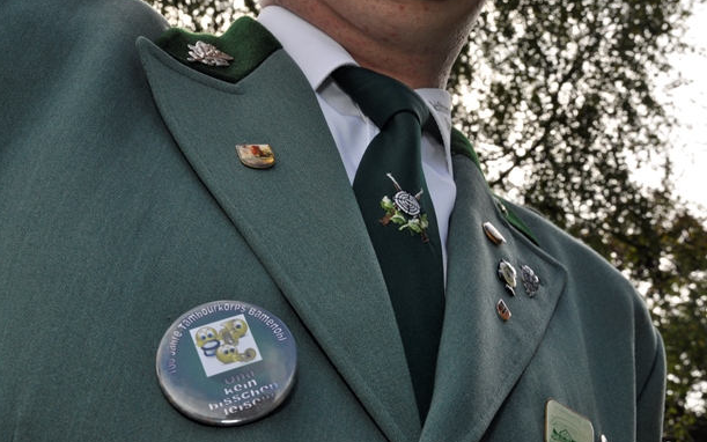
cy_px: 213
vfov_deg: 20.3
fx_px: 1233
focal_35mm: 64
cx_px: 346
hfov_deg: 32.0
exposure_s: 1/200
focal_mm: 40
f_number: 16
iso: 320
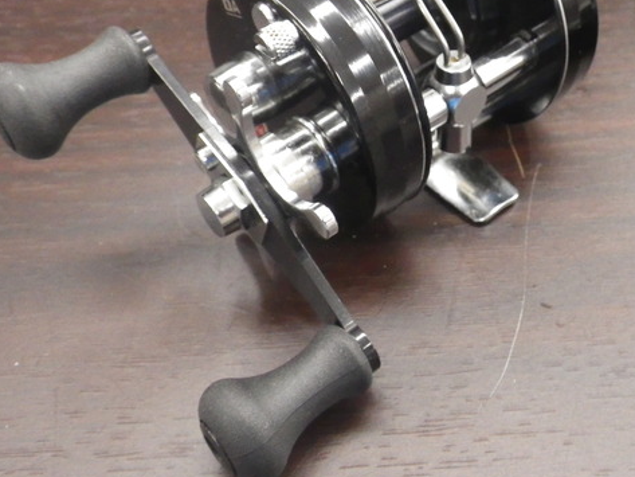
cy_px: 173
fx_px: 844
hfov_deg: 40.9
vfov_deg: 31.4
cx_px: 403
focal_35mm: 46
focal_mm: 6.1
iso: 800
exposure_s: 1/50
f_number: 3.8
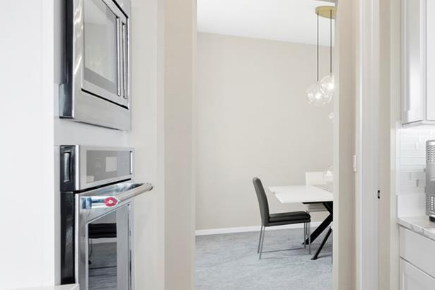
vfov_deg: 34.1
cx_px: 548
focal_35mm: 39
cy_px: 172
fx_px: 471
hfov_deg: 35.8
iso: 100
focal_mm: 10
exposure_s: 1/1.67
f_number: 8
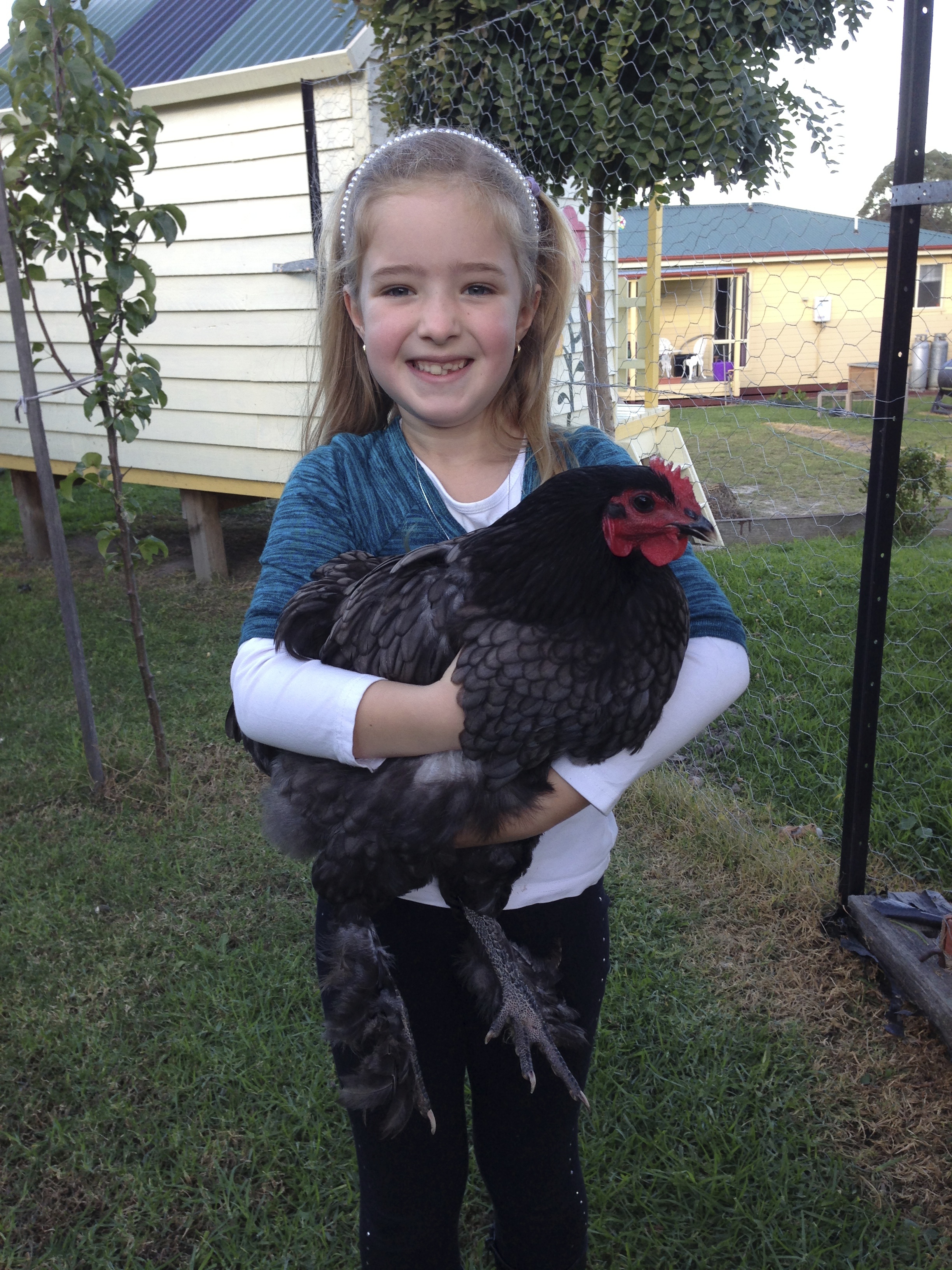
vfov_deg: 55.4
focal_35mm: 33
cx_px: 476
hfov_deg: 42.9
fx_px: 1210
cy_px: 635
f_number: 2.4
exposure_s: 1/120
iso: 50
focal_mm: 4.13
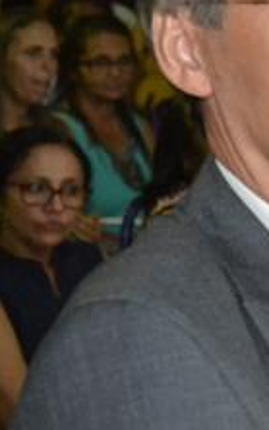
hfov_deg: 5.8
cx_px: 555
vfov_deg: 9.5
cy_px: 164
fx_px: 2577
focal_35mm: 220
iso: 3200
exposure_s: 1/60
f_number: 5
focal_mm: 50
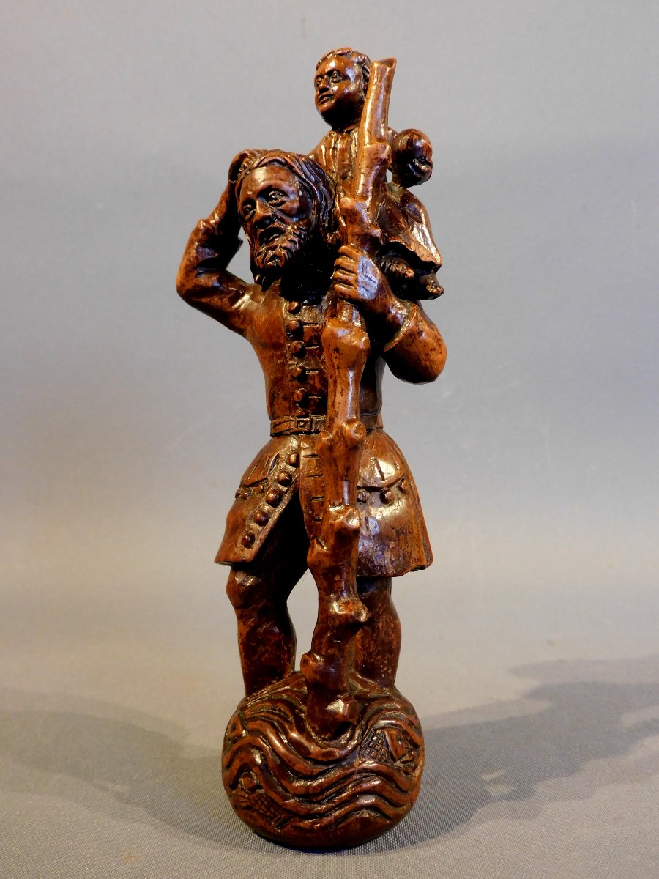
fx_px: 761
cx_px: 330
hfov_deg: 46.8
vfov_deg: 60.0
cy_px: 440
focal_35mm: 30
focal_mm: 5.4
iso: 360
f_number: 3.5
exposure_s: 1/30
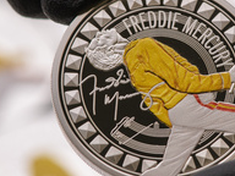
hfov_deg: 7.4
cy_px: 81
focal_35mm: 269
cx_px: 187
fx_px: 1826
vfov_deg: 5.5
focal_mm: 105
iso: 640
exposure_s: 1/200
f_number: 9
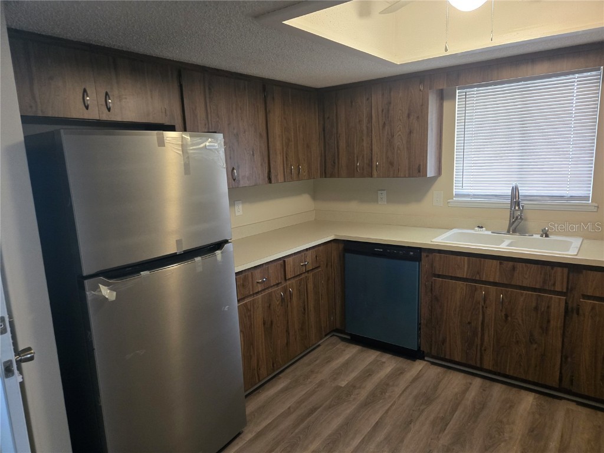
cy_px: 226
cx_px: 302
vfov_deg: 58.9
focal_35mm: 23
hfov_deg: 73.9
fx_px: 401
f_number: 1.8
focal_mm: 5.4
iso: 640
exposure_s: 1/60
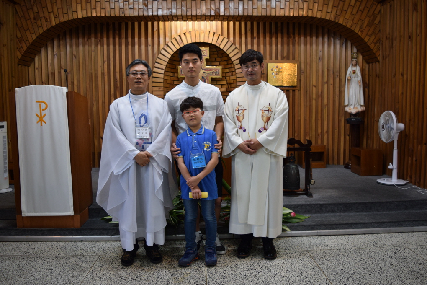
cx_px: 214
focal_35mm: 32
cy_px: 142
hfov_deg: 59.5
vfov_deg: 41.7
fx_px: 374
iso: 450
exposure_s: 1/60
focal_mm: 21
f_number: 4
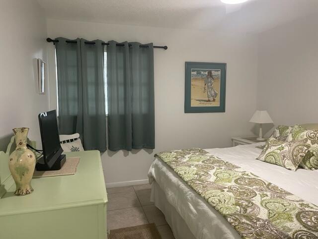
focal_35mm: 26
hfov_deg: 67.3
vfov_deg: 53.1
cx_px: 159
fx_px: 239
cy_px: 120
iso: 200
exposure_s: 1/60
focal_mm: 4.2
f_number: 1.6
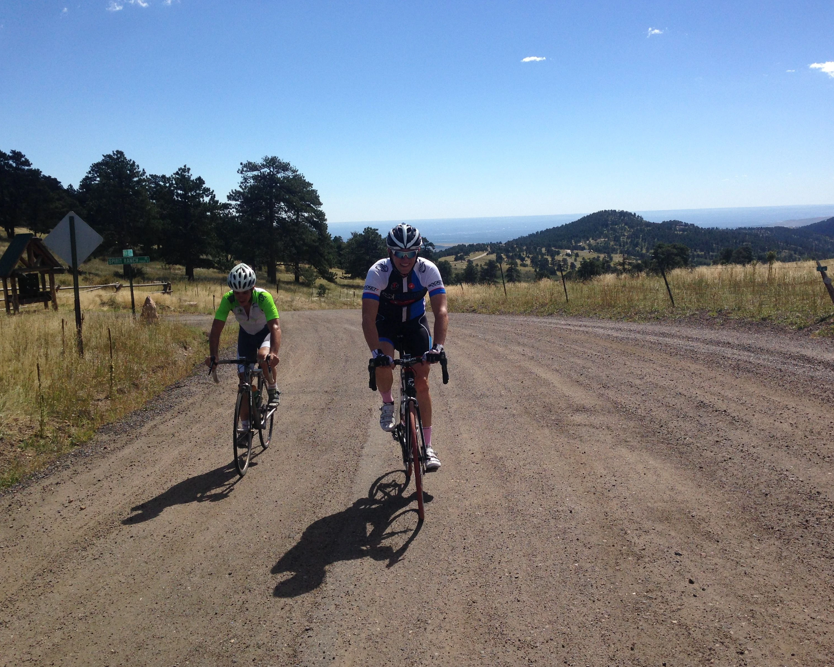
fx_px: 864
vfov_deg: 42.2
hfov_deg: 51.5
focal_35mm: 35
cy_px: 335
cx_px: 424
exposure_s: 1/2584
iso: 50
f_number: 2.4
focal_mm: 4.12
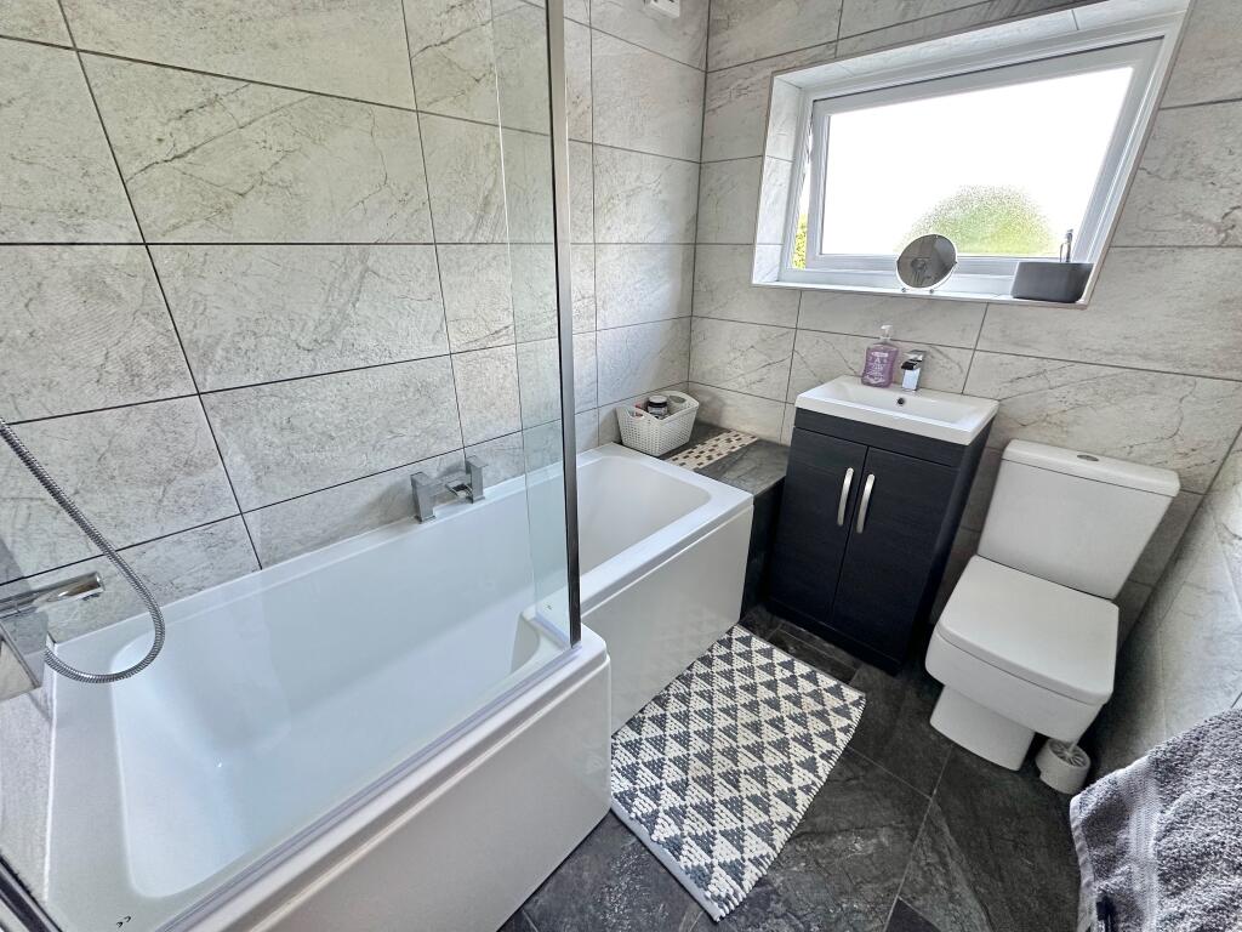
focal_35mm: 14
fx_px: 502
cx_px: 621
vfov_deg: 85.7
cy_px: 466
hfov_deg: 102.1
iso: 250
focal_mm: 2.22
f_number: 2.2
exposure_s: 1/99
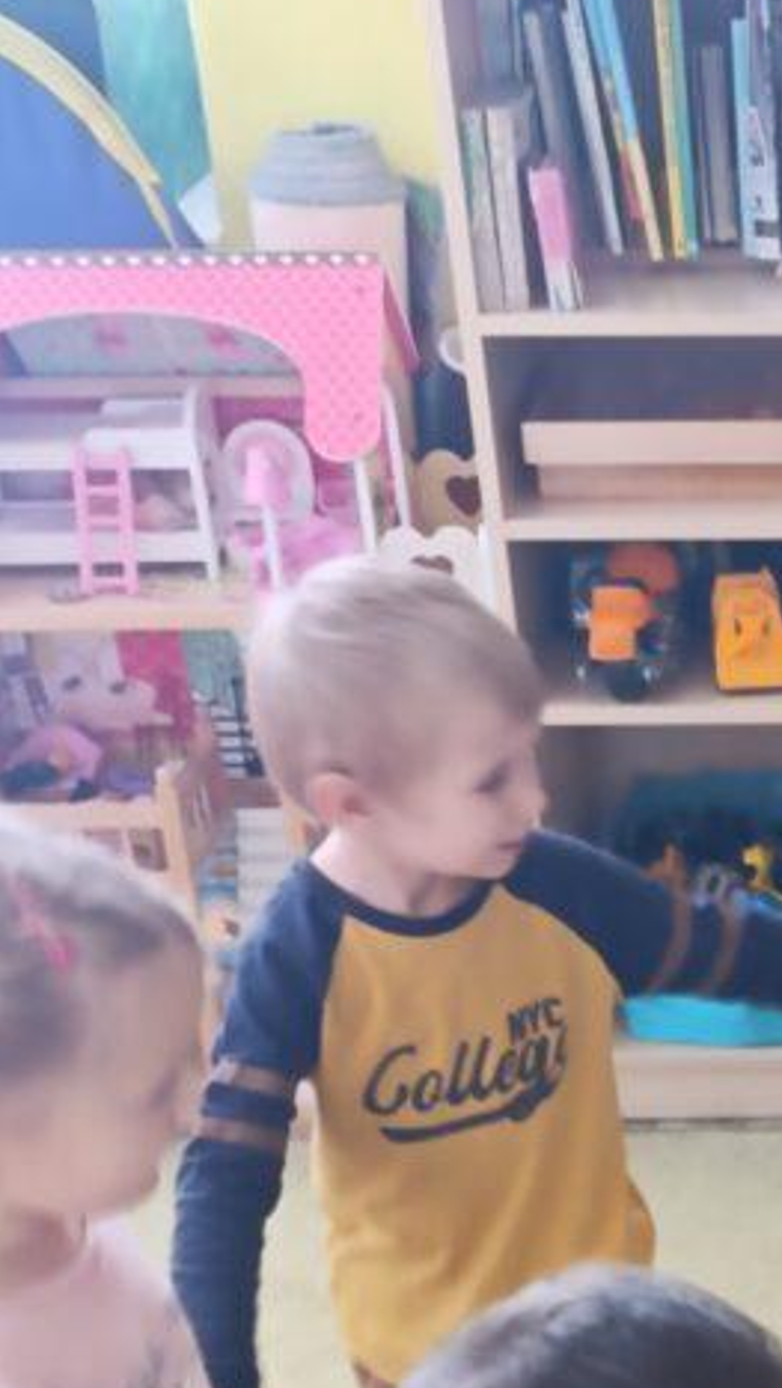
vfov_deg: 23.6
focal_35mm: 86
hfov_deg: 13.0
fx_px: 3167
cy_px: 1427
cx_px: 1313
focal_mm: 6.14
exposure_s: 1/100
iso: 400
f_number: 1.6
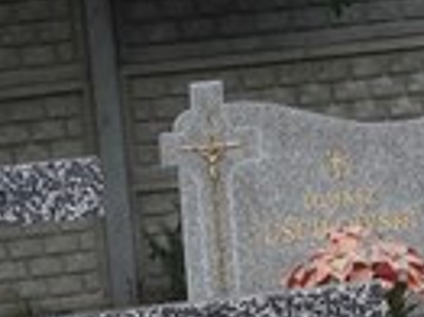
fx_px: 1970
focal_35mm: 161
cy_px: 754
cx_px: 201
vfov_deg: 8.4
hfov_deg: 12.3
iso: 50
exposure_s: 1/609
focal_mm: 4.12
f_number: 2.4
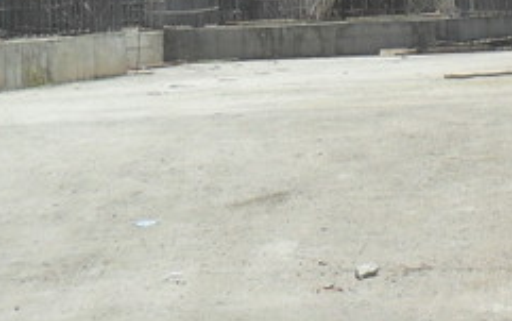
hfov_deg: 16.3
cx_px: 431
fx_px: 1773
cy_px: -124
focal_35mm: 127
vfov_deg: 10.1
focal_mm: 6.6
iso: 100
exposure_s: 1/1000
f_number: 4
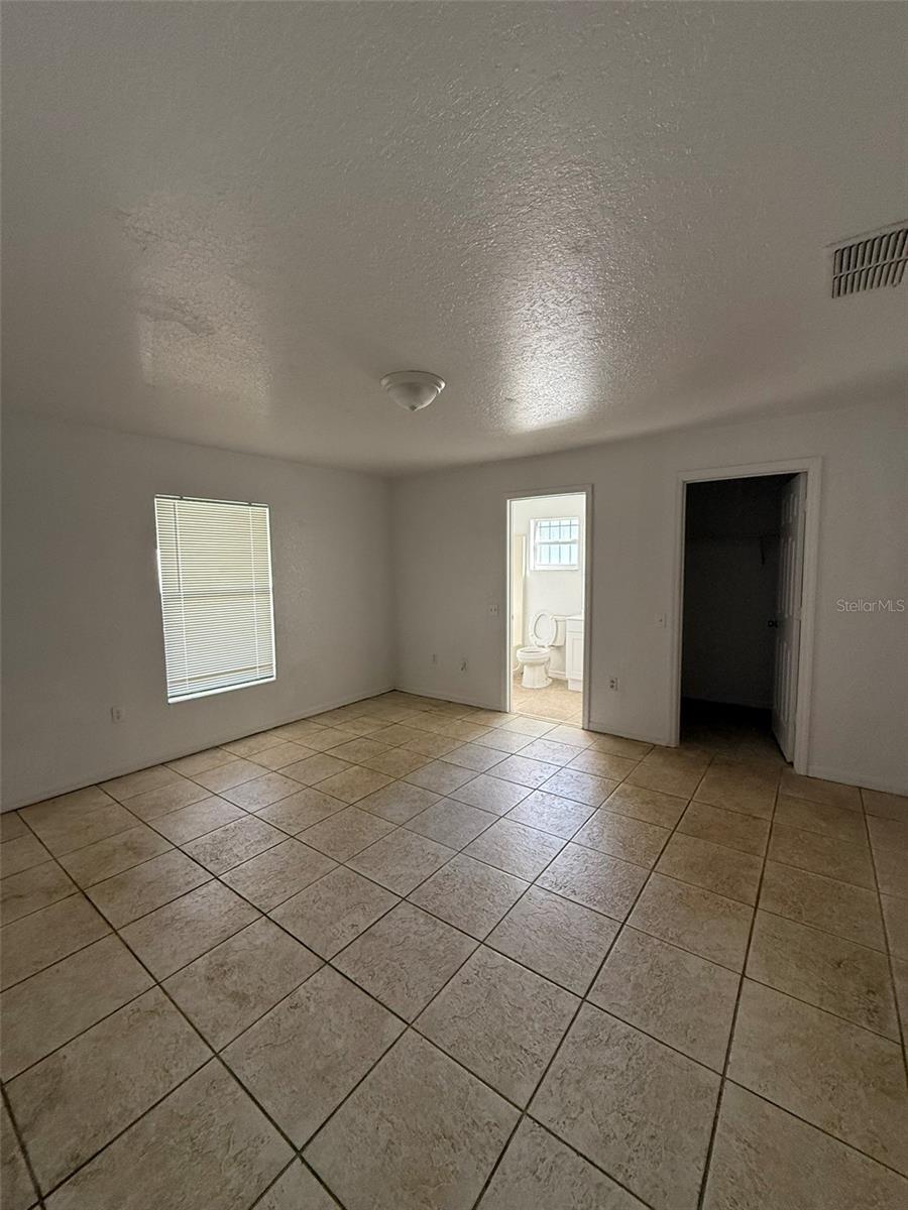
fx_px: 490
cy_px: 605
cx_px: 454
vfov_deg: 102.1
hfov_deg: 85.7
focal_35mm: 14
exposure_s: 1/99
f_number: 2.2
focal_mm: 2.22
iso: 250
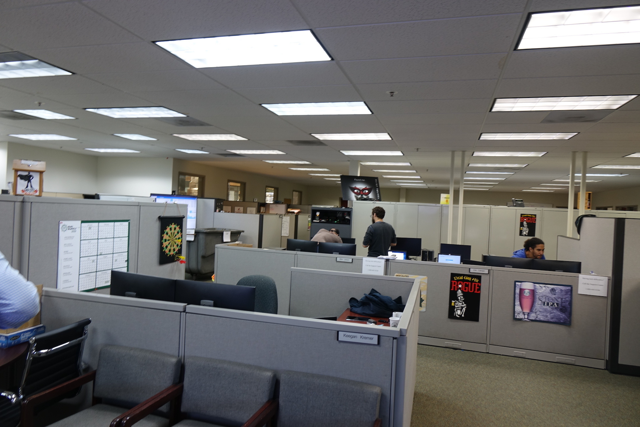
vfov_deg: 53.1
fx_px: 427
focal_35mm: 24
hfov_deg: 73.7
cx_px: 320
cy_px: 214
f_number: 2.8
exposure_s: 1/10
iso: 100
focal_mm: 8.8
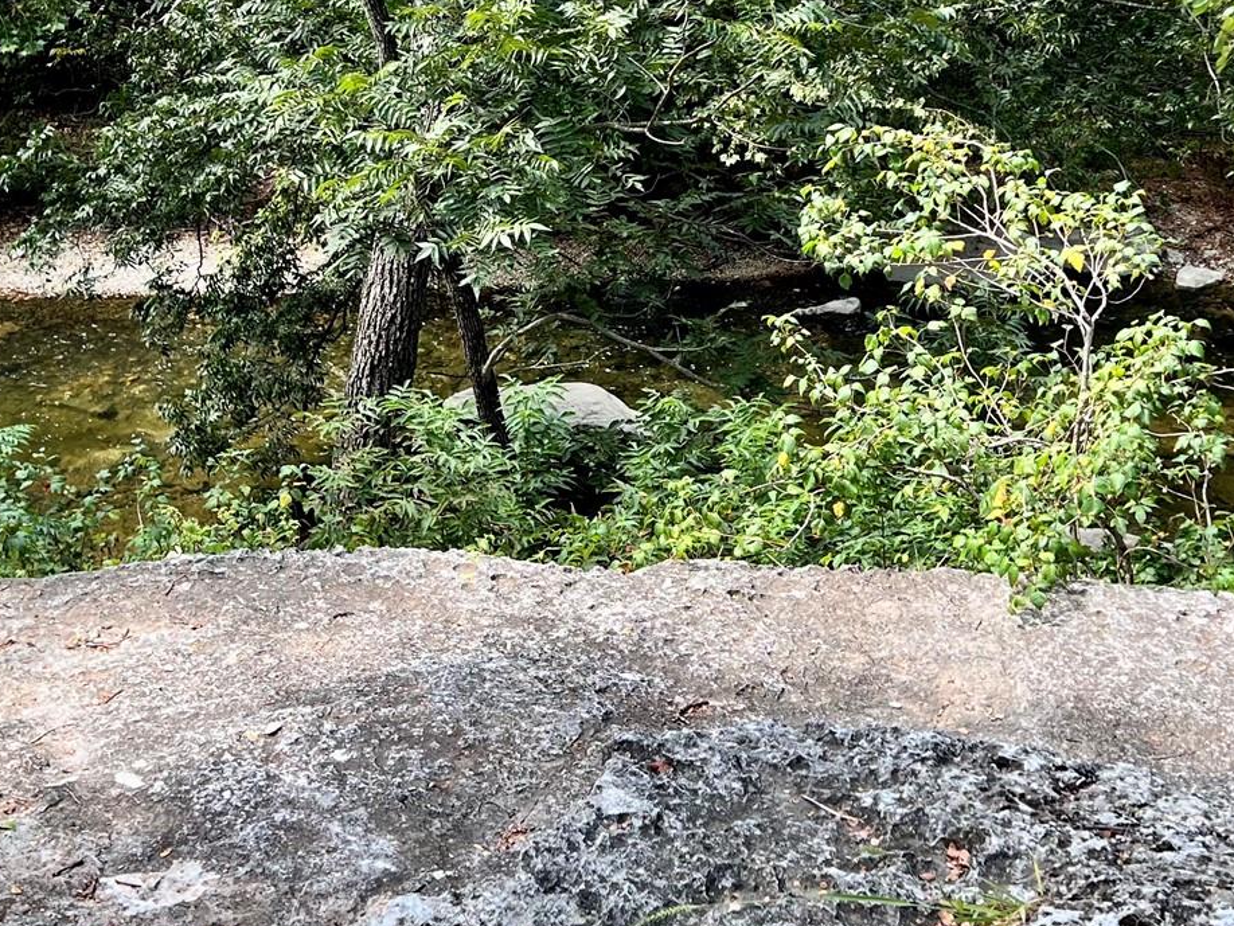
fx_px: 2068
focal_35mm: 58
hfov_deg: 33.2
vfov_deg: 24.6
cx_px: 604
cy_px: 126
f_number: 1.5
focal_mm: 5.7
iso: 50
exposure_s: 1/687
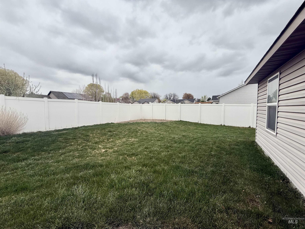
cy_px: 114
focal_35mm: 14
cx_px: 152
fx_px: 123
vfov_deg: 85.7
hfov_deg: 102.1
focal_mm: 2.22
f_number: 2.2
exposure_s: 1/1087
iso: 50
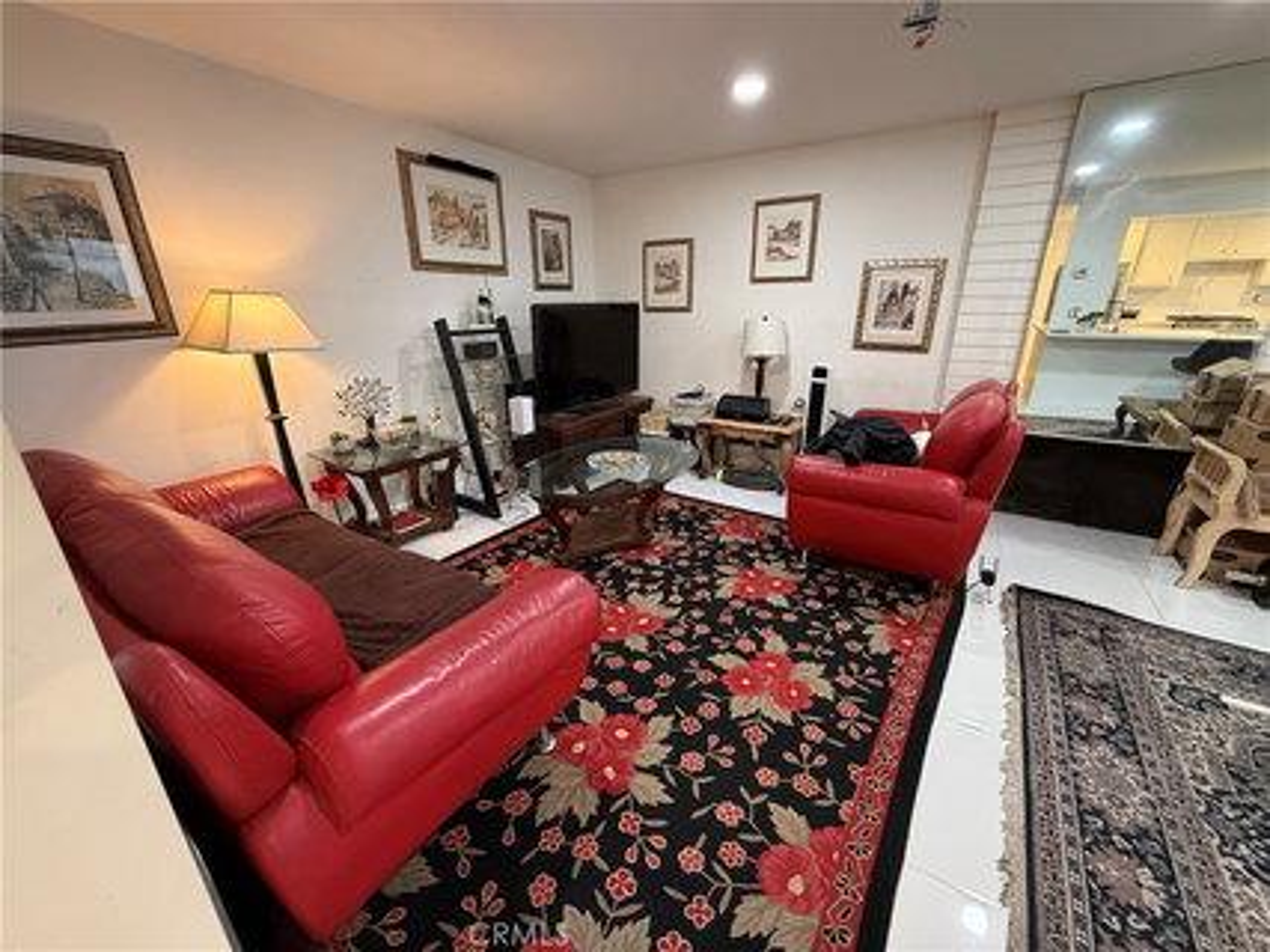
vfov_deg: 85.6
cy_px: 476
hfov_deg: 102.1
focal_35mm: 14
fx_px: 513
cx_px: 635
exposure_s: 1/60
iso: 500
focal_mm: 2.22
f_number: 2.2
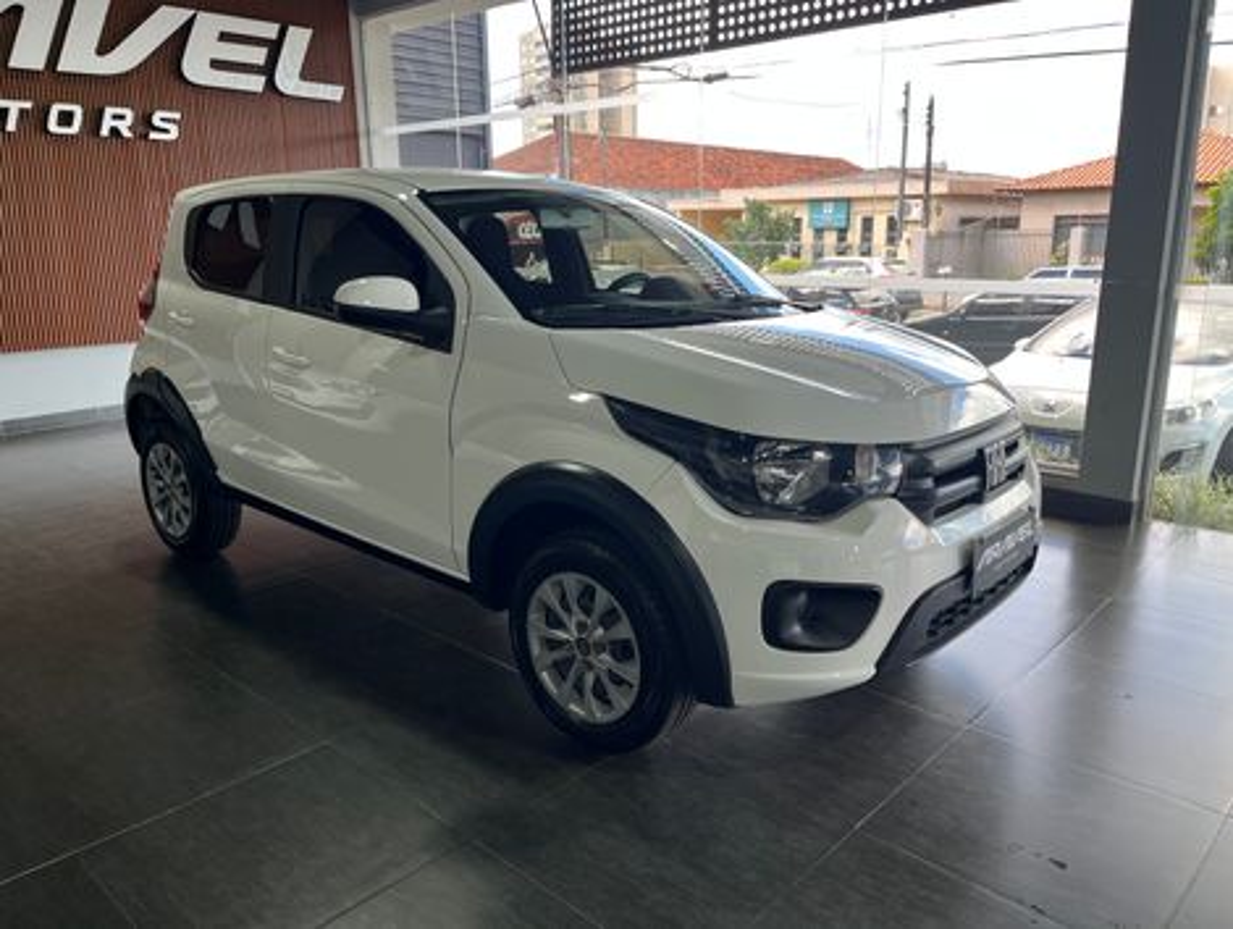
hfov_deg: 67.2
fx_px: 928
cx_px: 616
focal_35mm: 26
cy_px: 464
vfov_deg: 53.2
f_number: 1.6
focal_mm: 5.1
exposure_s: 1/122
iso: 40
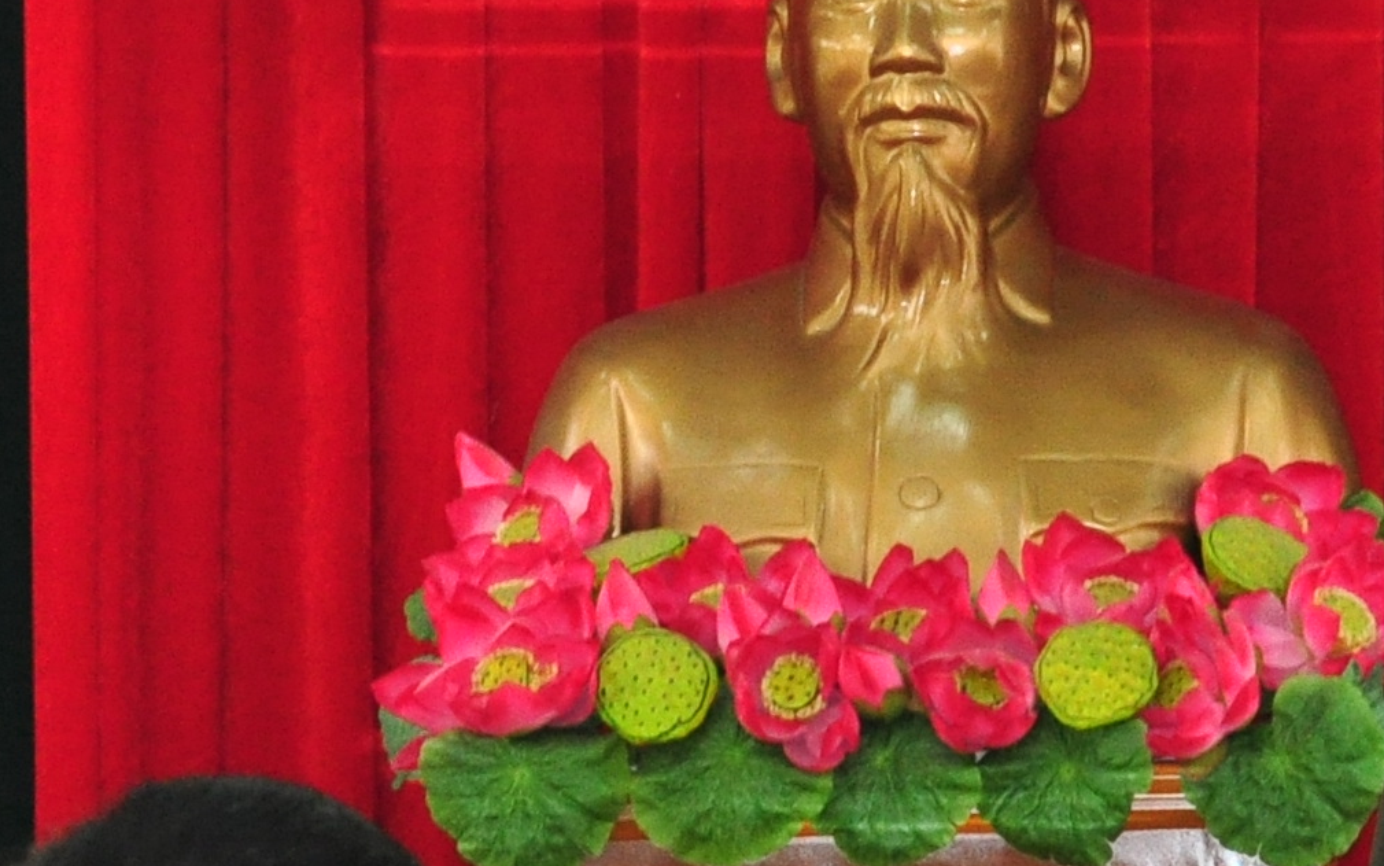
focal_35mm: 519
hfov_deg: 4.0
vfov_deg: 2.5
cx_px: 1815
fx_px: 19579
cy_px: 399
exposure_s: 1/60
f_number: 5.3
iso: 800
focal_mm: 80
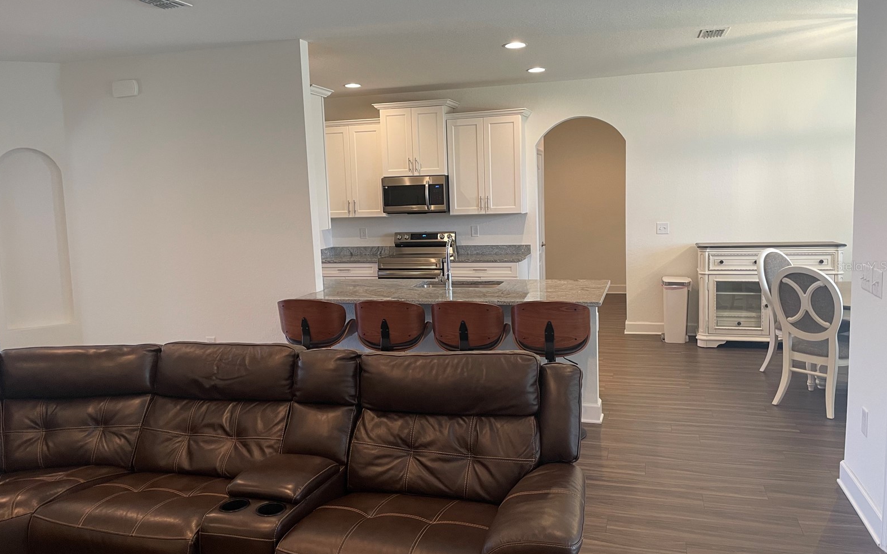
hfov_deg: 66.5
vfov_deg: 44.5
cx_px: 439
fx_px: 677
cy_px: 266
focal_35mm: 28
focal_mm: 4.2
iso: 125
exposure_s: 1/60
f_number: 1.6
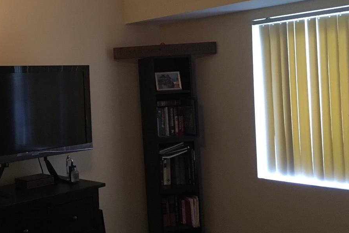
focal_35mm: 49
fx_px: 475
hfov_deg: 39.2
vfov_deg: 27.5
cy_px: 93
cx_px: 84
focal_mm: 4.15
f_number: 2.2
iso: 200
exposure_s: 1/30
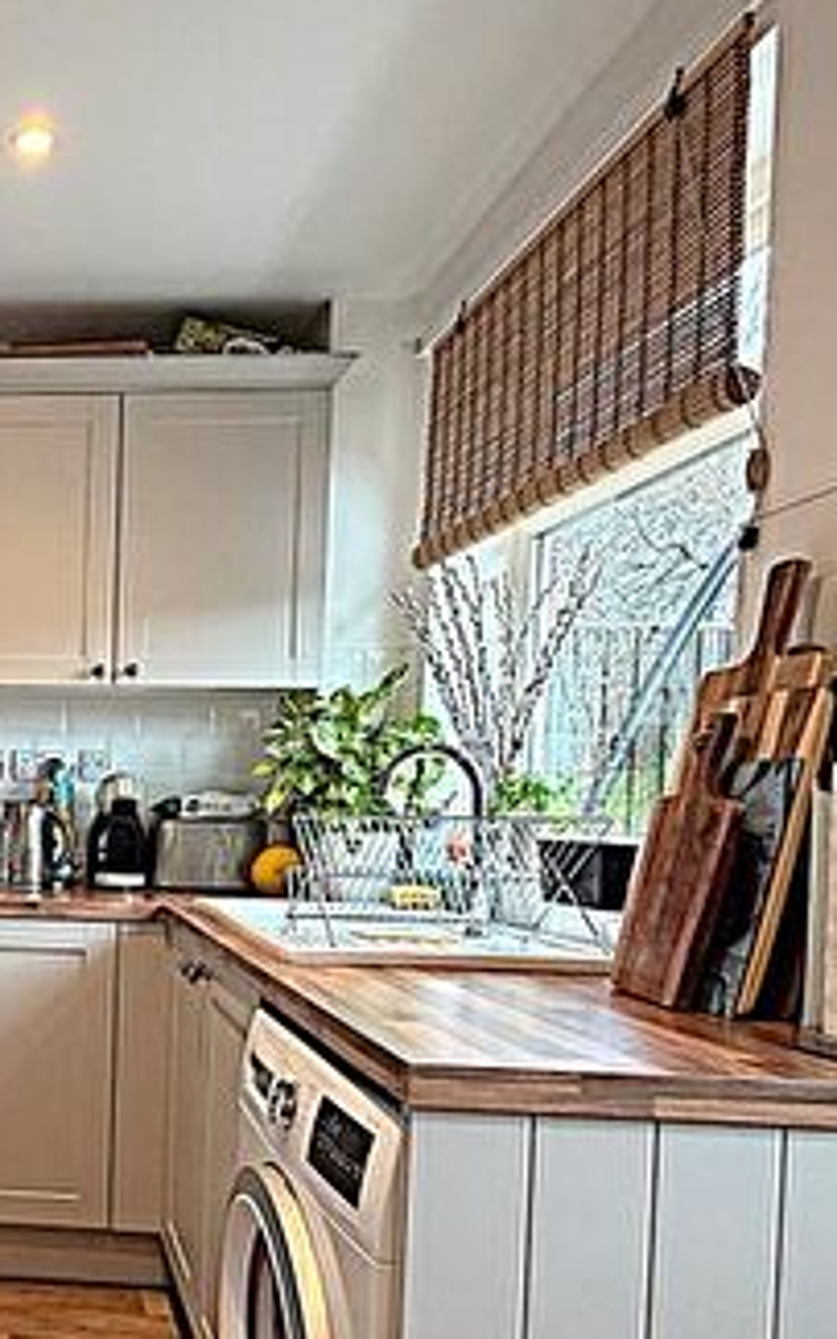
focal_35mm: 32
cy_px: 843
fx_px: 1168
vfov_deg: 58.9
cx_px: -120
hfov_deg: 33.5
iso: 320
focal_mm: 2.22
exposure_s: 1/121
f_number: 2.2
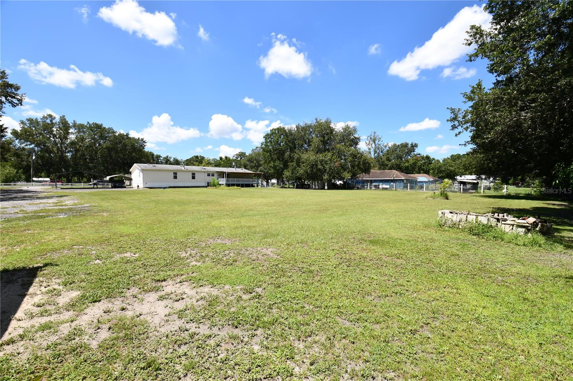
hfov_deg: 100.4
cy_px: 190
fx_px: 239
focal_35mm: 15
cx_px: 286
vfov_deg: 77.2
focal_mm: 10
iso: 64
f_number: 6.3
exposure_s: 1/250
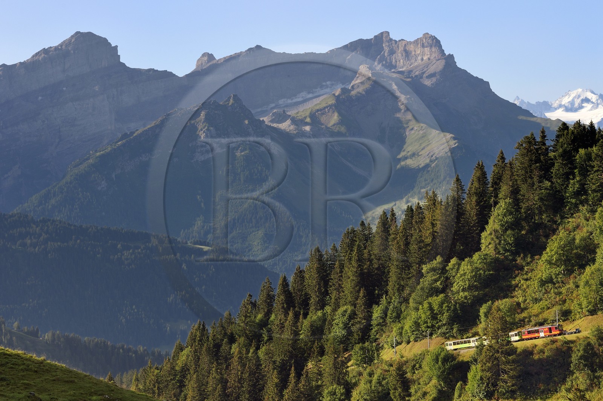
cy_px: 200
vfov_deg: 13.4
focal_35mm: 102
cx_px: 302
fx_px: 1707
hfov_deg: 20.0
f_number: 8
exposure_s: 1/400
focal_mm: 102
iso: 200
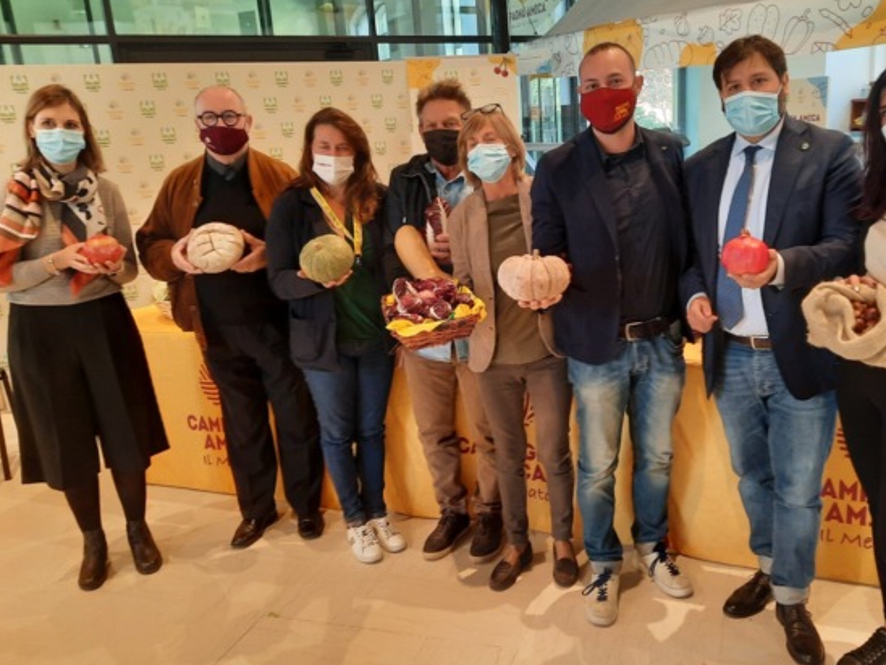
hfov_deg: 57.8
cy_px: 325
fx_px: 793
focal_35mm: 31
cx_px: 538
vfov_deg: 45.4
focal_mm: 4.6
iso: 200
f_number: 2
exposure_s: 1/50
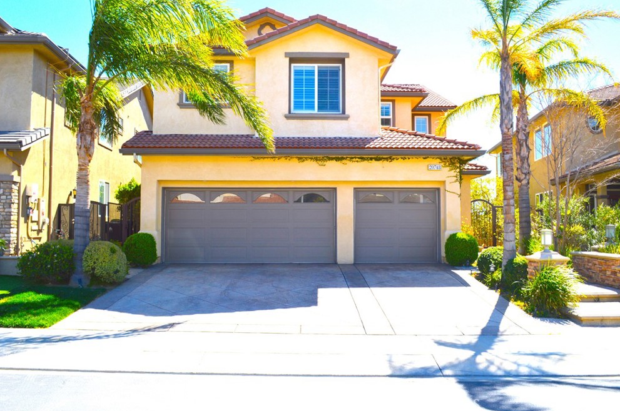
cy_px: 201
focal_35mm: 31
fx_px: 533
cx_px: 310
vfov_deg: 42.2
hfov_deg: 60.3
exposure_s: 1/200
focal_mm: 20
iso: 100
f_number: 8
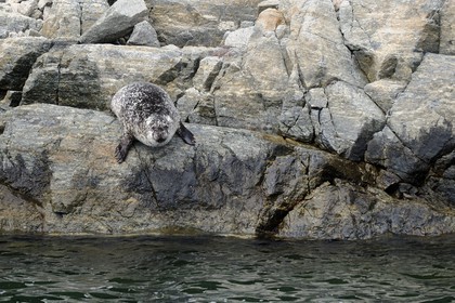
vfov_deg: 6.9
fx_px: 2528
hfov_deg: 10.3
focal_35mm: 200
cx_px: 228
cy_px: 152
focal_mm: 200
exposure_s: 1/500
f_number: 6.3
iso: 400
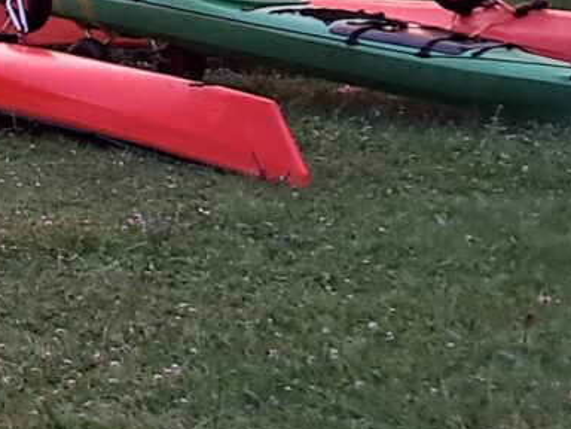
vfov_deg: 9.2
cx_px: -519
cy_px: -63
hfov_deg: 11.3
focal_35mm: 160
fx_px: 2639
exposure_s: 1/50
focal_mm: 5.23
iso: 64
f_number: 1.8
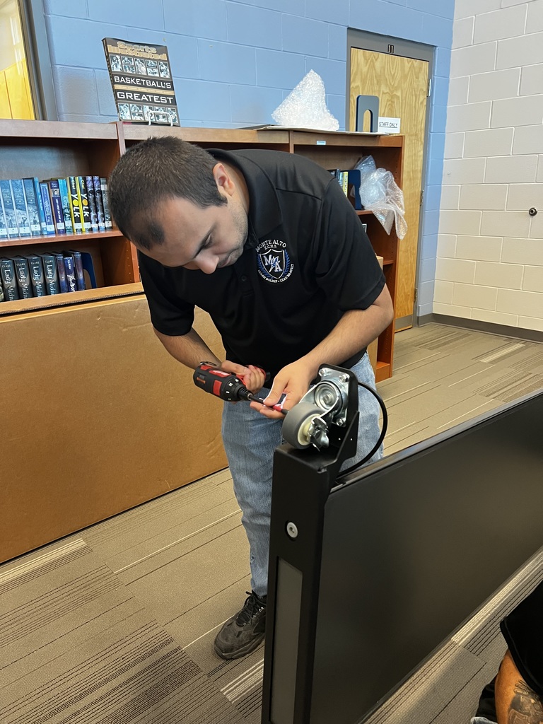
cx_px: 272
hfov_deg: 53.1
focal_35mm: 26
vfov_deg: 67.3
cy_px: 362
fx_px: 544
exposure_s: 1/60
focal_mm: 5.7
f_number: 1.5
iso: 320
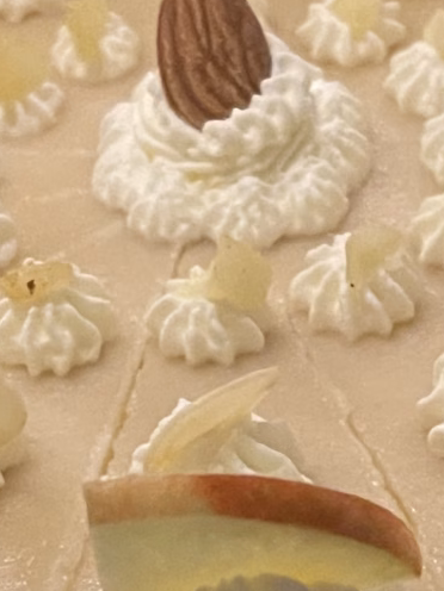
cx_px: 155
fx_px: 2206
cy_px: 511
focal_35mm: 129
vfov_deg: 15.1
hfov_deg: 11.5
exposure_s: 1/28
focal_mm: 5.1
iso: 500
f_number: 1.6
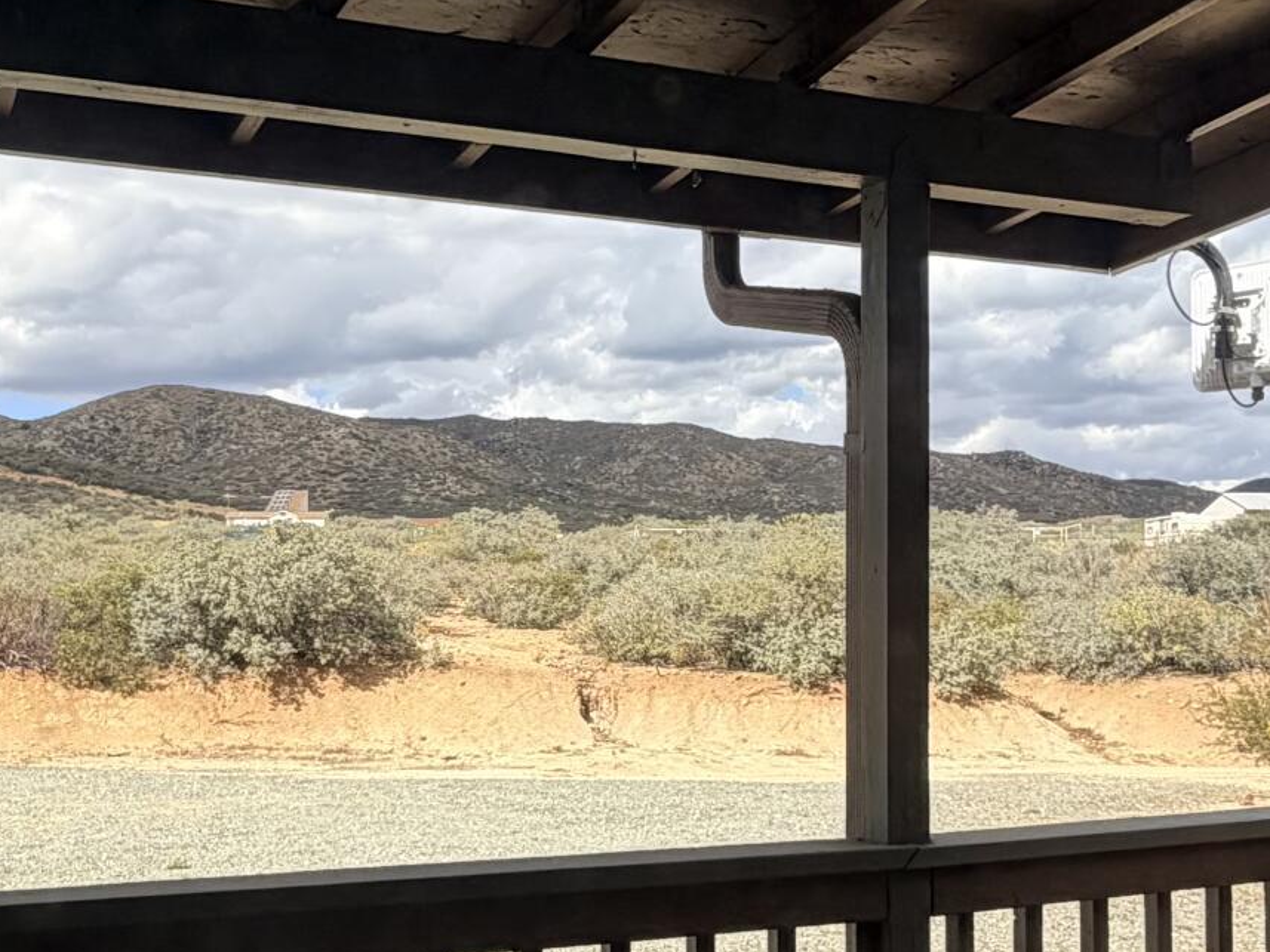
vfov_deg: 29.6
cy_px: 588
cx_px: 600
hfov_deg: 38.9
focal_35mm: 49
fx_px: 1798
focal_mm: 2.22
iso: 32
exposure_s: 1/770
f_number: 2.2
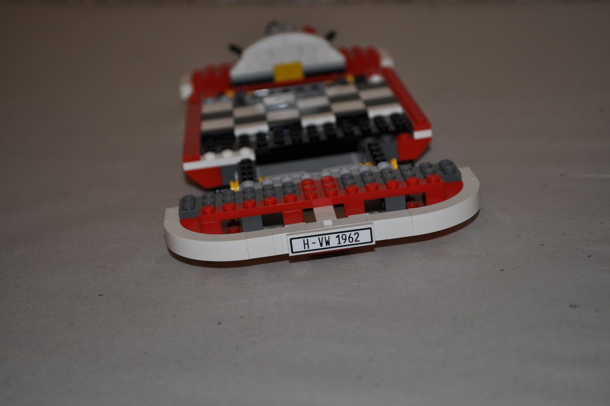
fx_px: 1117
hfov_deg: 30.5
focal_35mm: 66
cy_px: 203
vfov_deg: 20.6
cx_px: 305
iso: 200
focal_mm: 44
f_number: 5.6
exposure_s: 1/30
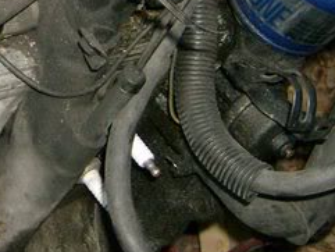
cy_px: -45
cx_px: -83
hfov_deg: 15.7
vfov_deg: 12.1
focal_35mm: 120
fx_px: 1162
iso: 200
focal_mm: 6
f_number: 2.8
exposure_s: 1/60
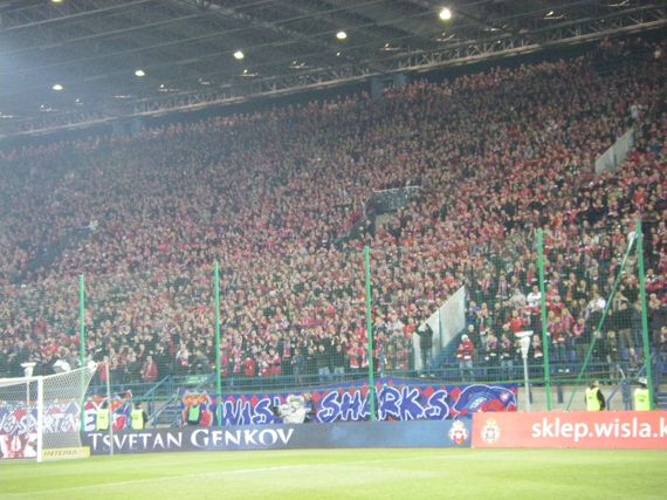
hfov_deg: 22.5
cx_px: 334
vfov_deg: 17.0
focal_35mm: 87
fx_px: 1676
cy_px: 250
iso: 800
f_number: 4
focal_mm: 14.4
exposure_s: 1/80
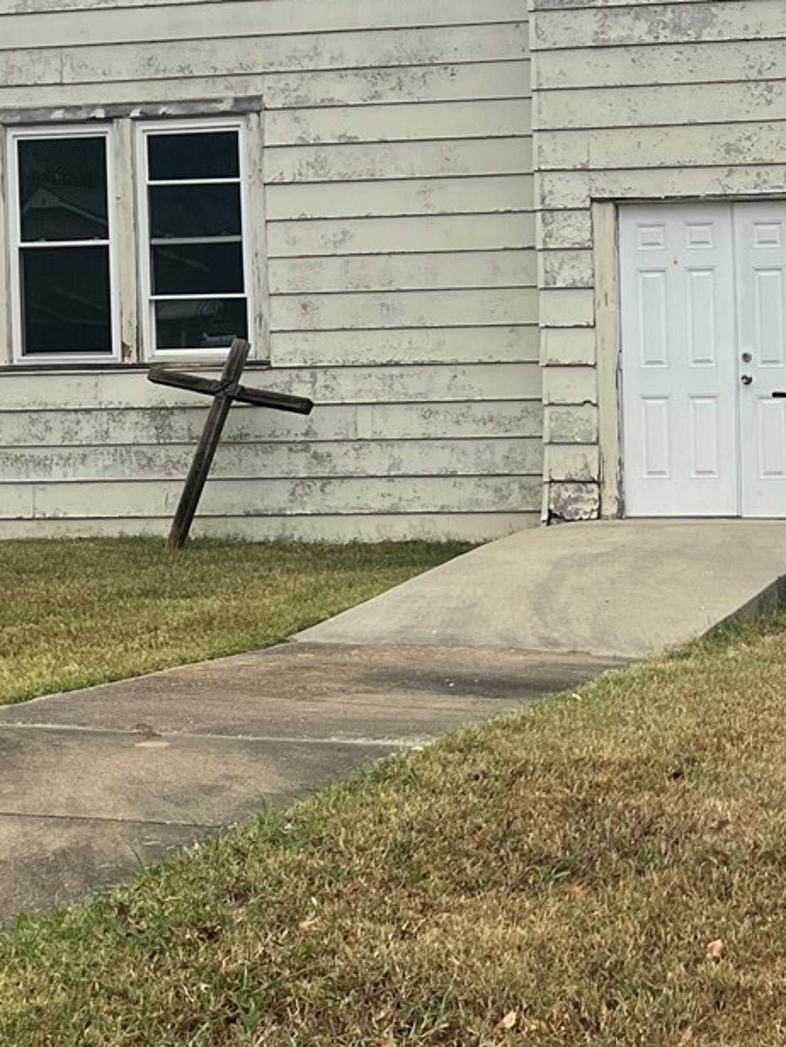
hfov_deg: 17.7
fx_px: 2452
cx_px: 815
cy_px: 437
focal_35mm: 81
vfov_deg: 24.1
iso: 50
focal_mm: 5.7
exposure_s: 1/1972
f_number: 1.5
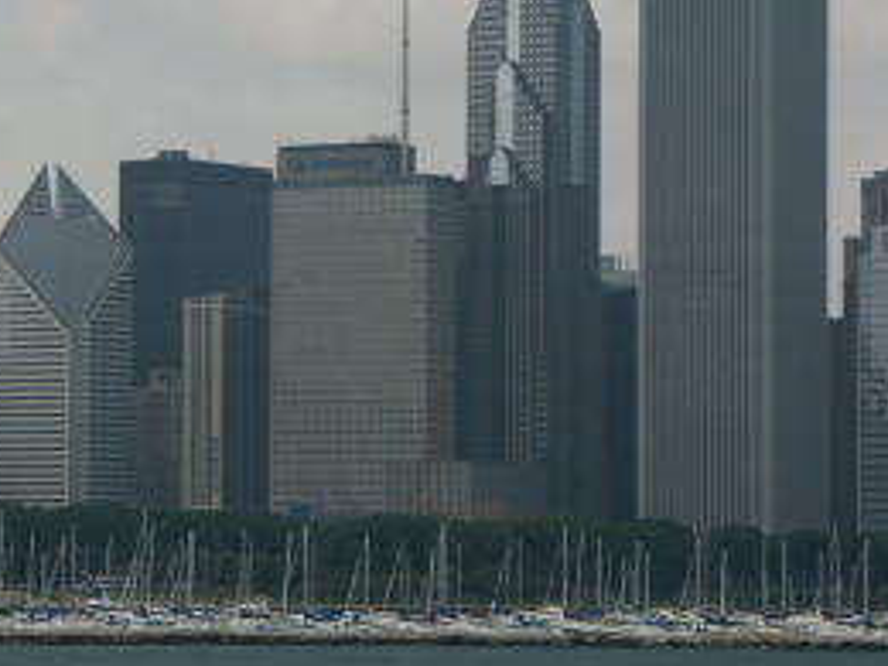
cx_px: 246
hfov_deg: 8.2
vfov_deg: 6.2
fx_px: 6157
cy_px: 181
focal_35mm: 240
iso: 100
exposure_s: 1/750
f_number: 6.7
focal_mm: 39.55
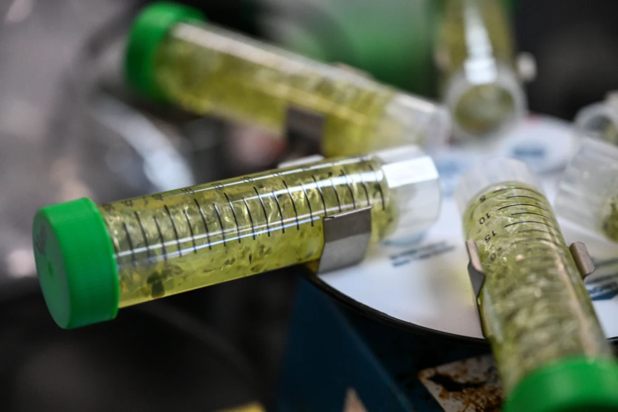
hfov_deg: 28.8
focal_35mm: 70
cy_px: 206
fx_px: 1202
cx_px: 309
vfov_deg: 19.5
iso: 3200
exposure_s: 1/500
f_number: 2.8
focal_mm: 70
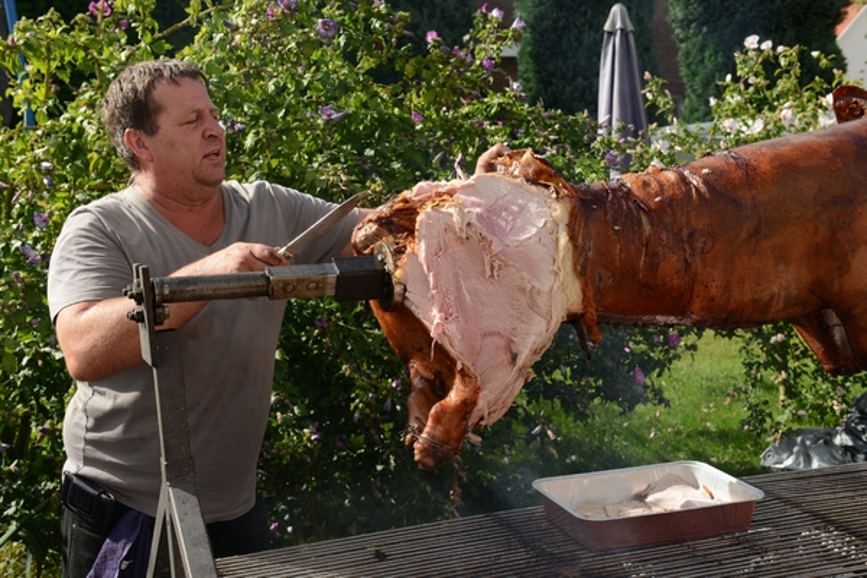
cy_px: 289
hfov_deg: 41.1
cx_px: 434
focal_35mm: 48
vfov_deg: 28.1
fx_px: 1156
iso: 200
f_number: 8
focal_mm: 48
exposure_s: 1/250
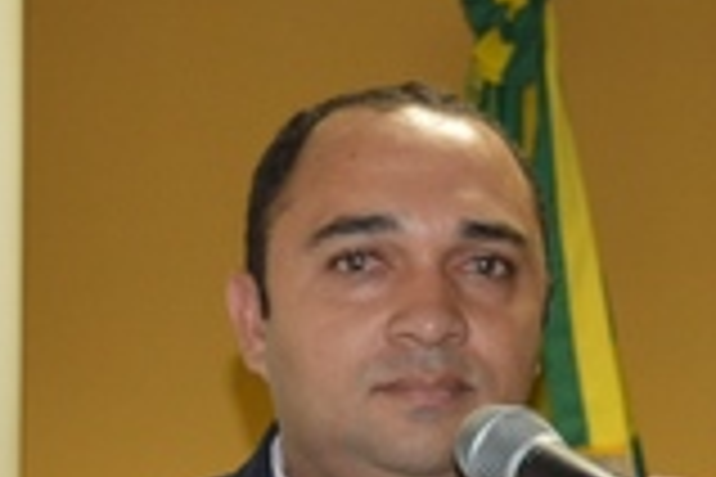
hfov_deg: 18.1
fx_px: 2247
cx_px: 266
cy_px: 668
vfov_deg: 11.7
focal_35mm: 113
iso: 1250
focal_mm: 20
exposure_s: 1/60
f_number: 3.8
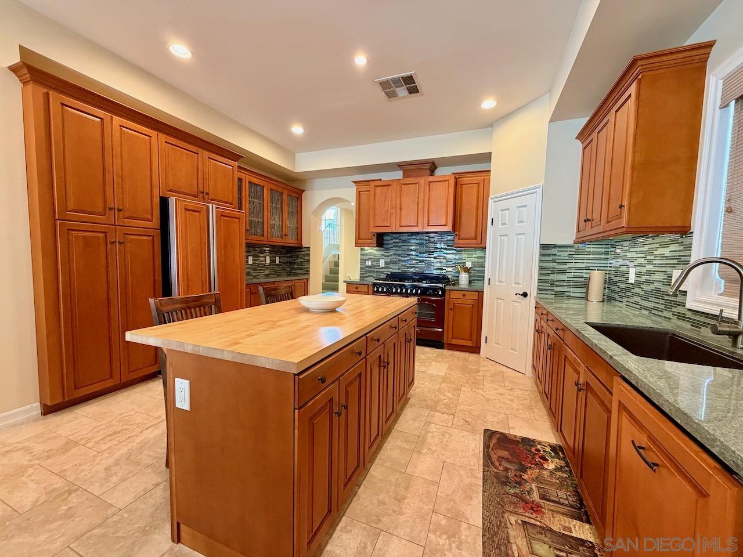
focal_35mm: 14
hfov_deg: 102.1
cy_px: 278
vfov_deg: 85.7
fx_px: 300
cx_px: 372
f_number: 2.2
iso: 320
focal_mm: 2.22
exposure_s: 1/60
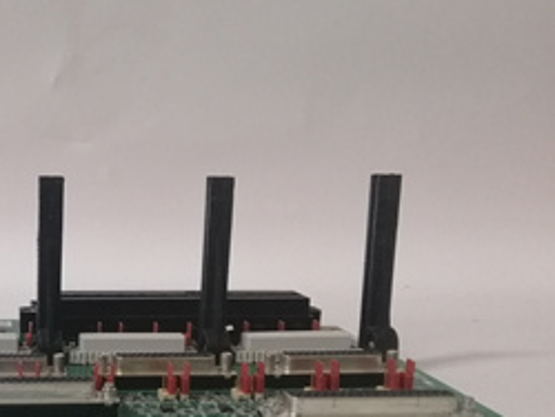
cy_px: 334
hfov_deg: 33.9
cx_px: 11
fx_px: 835
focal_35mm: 52
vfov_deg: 27.5
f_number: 2.2
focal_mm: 3.81
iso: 200
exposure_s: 1/33.3
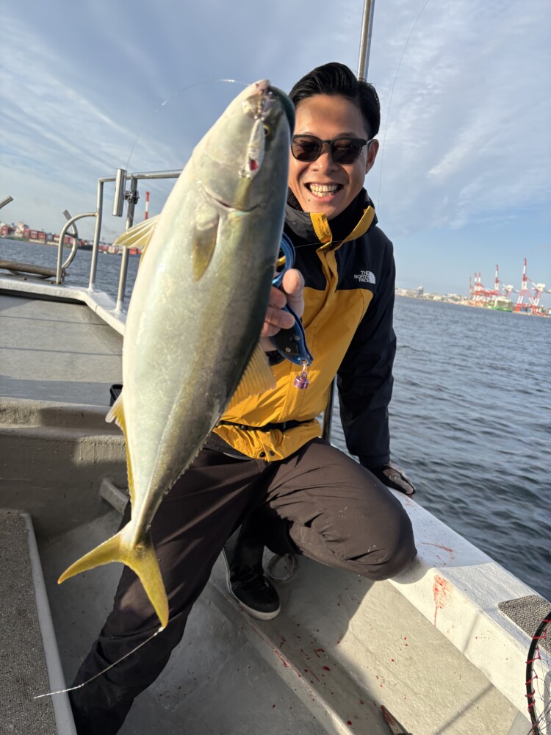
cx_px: 276
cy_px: 368
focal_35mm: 26
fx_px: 552
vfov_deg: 67.3
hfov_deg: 53.1
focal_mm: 5.96
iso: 50
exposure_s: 1/2075
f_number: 1.6
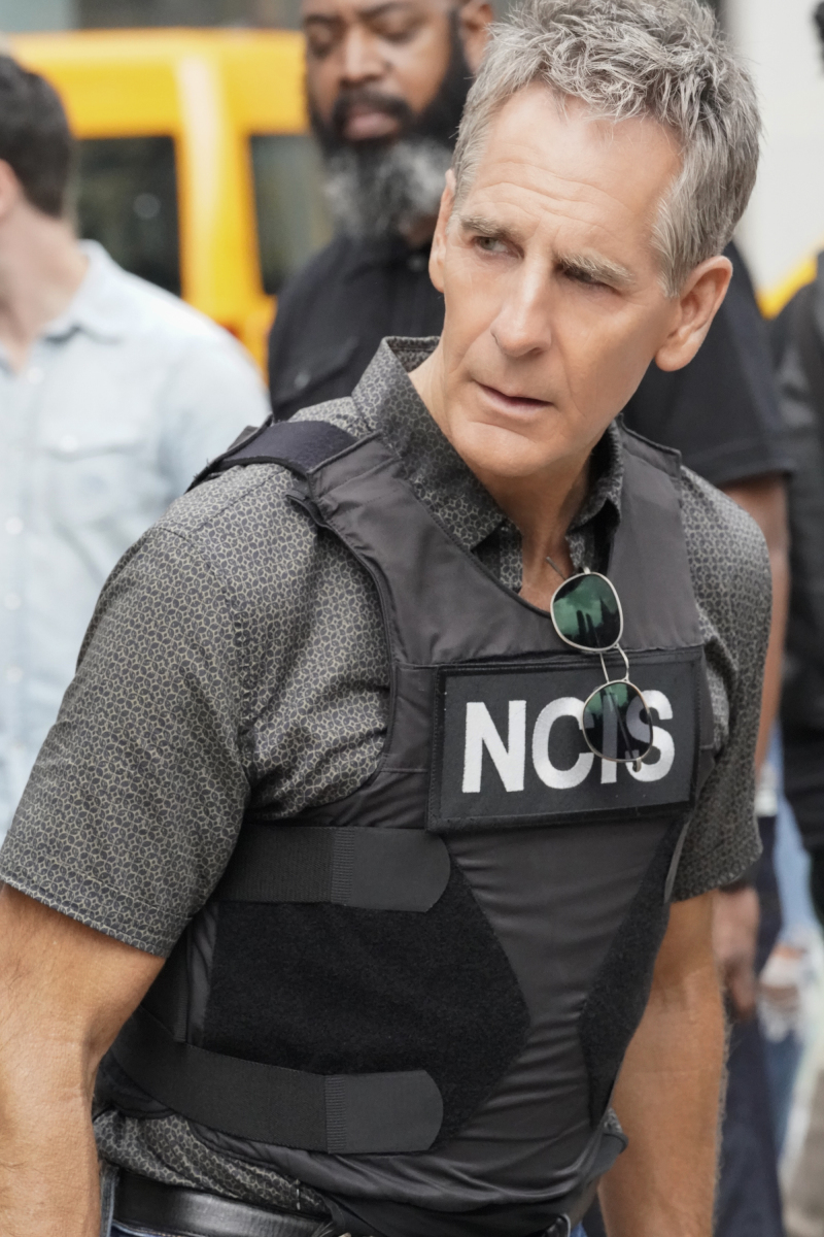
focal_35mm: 200
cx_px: 412
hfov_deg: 6.9
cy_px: 618
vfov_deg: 10.3
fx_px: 6866
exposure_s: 1/2000
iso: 12800
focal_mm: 200
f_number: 11
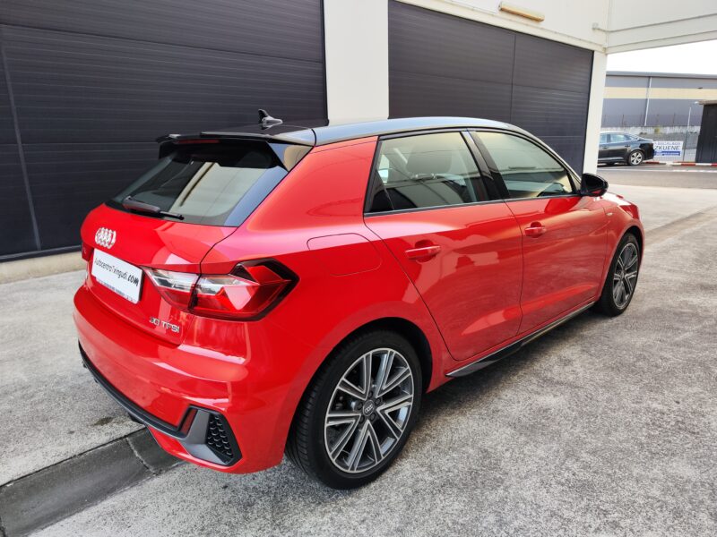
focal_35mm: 23
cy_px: 268
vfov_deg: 58.9
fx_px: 476
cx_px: 358
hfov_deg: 73.9
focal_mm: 7.01
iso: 113
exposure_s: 1/100
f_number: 1.69
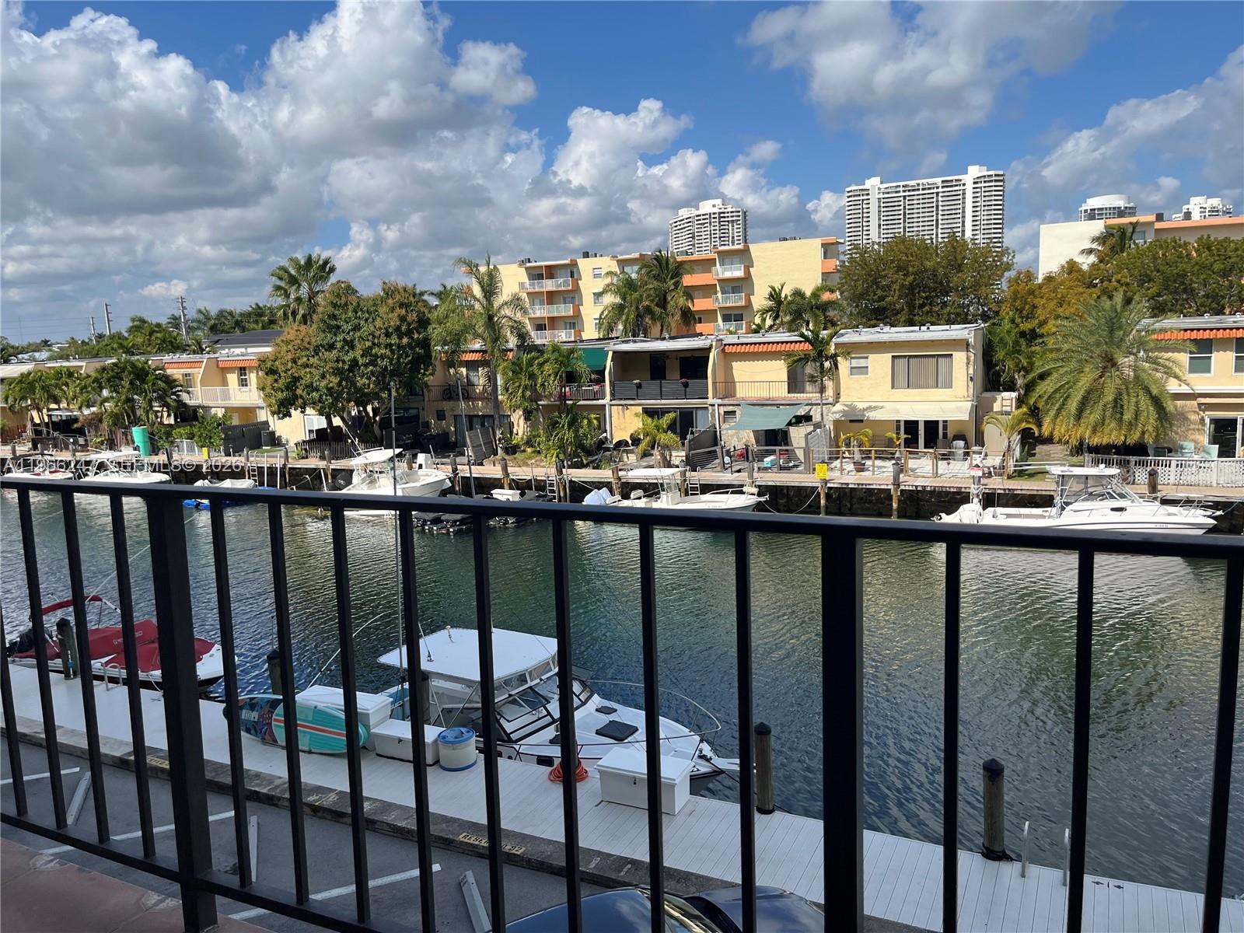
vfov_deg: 53.1
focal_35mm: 26
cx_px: 622
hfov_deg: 67.3
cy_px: 466
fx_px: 934
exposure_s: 1/3876
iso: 50
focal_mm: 5.1
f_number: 1.6
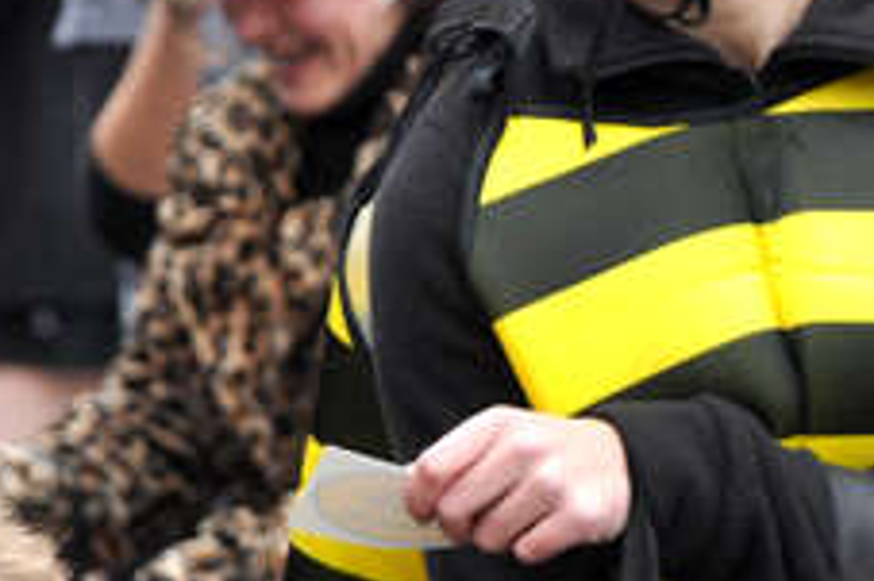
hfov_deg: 3.1
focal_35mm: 660
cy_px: 10
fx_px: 16005
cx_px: 1028
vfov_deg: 2.1
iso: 640
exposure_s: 1/500
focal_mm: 125
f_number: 5.6
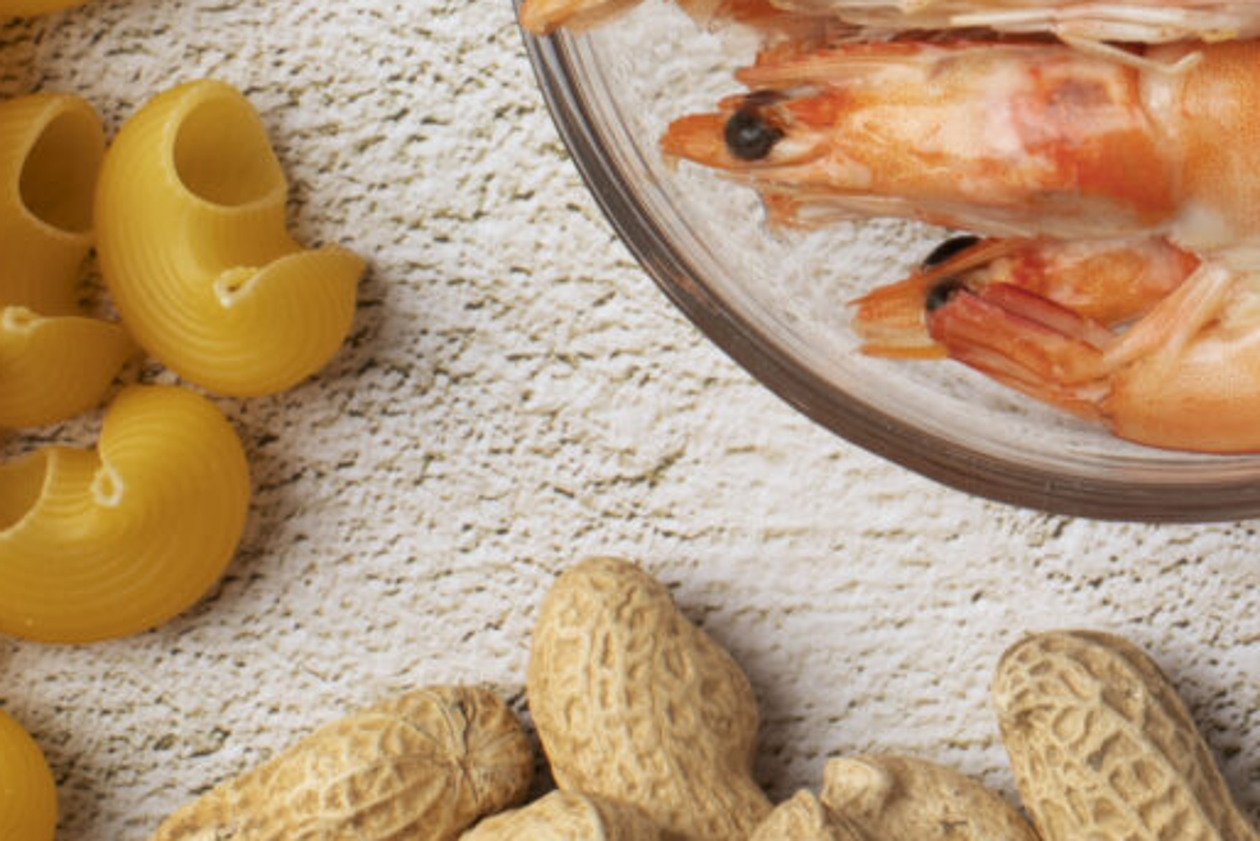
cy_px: -58
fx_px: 8717
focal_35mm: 249
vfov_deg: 5.5
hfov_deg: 8.1
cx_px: 2005
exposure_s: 1/100
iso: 100
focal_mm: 50
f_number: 6.3
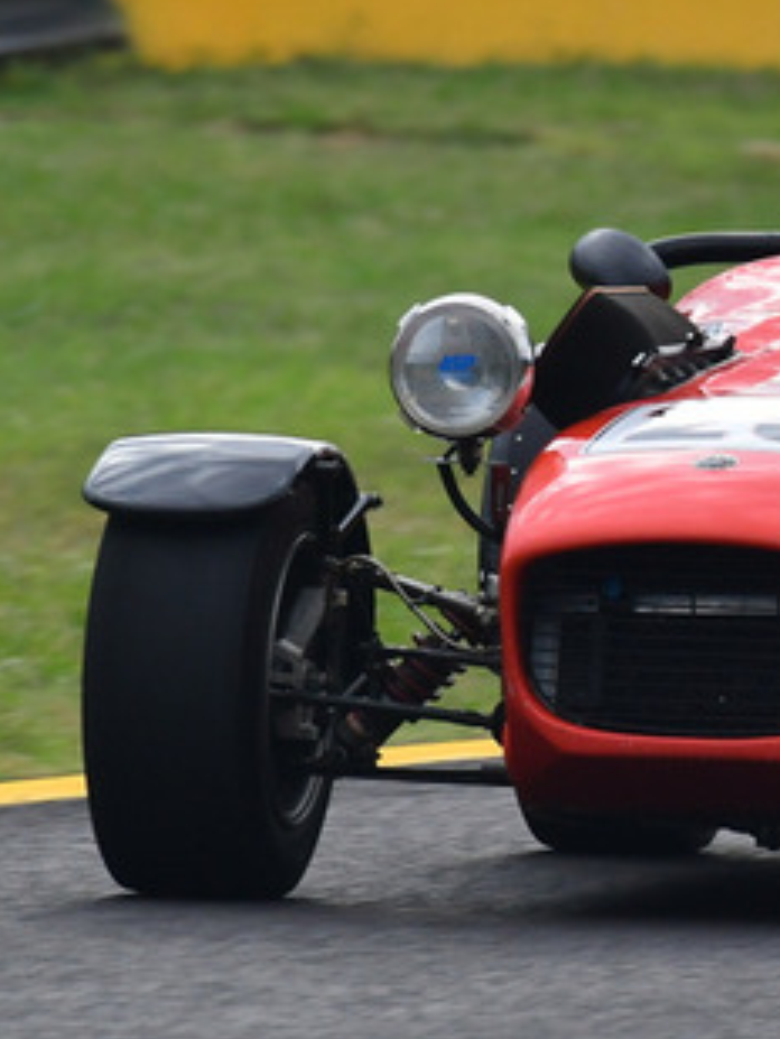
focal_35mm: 1867
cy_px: 245
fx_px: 56053
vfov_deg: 1.1
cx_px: 830
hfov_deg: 0.8
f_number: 10
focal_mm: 500
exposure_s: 1/640
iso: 800
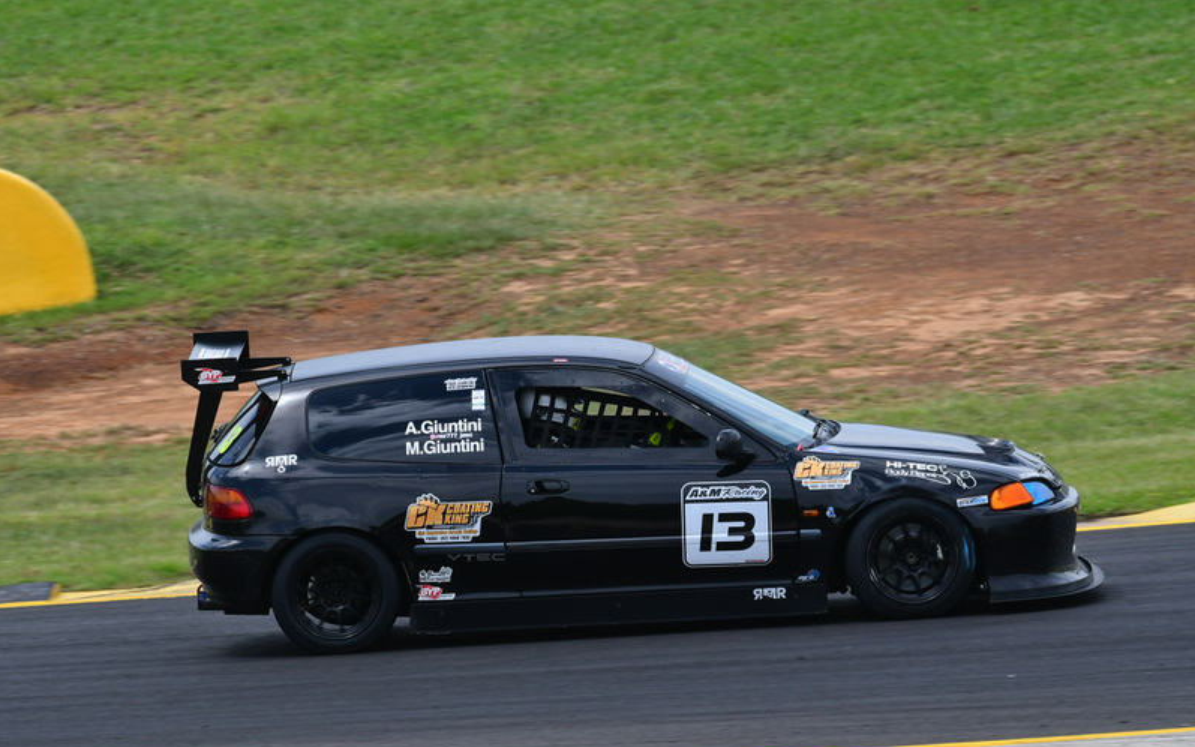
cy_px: 364
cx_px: 597
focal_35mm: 476
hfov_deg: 4.4
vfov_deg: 2.8
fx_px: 15501
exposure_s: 1/640
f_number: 11
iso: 500
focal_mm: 310
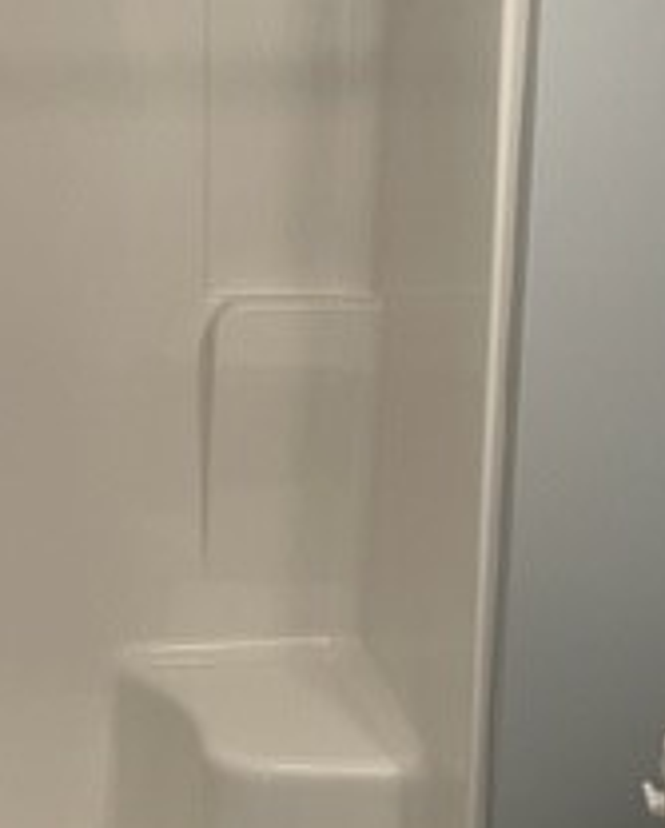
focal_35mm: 78
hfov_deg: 19.5
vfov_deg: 24.4
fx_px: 1915
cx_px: 119
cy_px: 498
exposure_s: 1/60
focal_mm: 4.2
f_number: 1.6
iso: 80
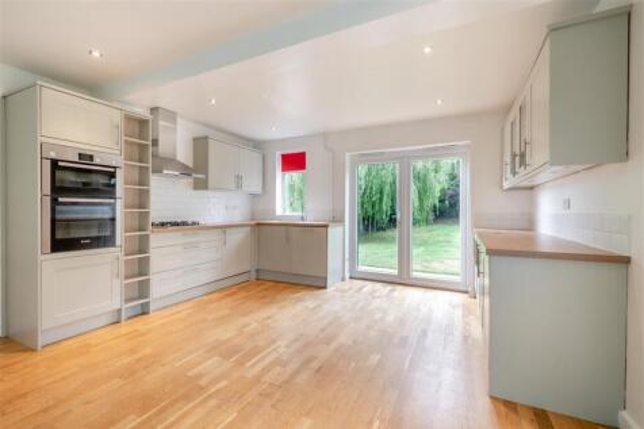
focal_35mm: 15
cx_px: 322
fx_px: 268
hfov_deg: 100.4
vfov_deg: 77.3
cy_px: 214
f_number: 8
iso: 160
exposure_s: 1/13
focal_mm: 10
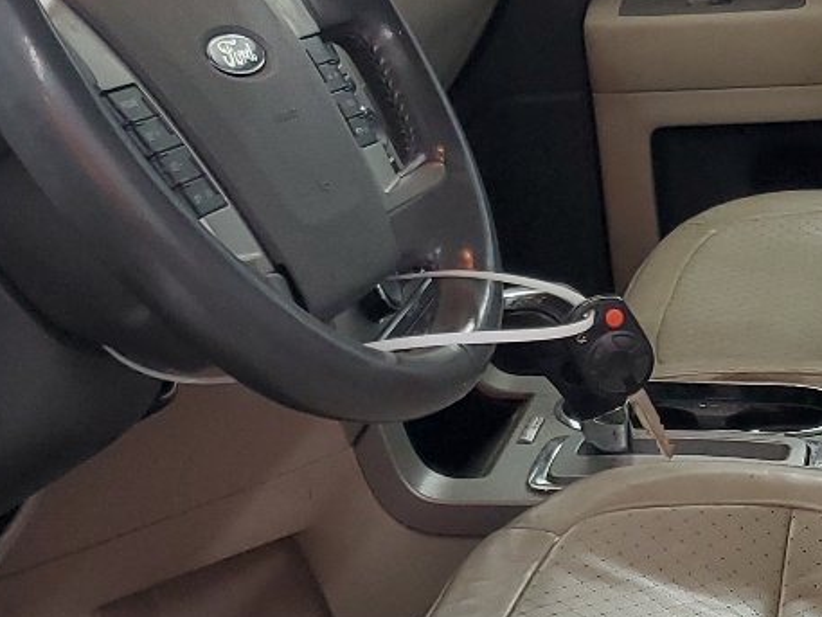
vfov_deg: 16.2
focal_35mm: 91
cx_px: 784
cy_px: 367
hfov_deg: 20.9
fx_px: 2161
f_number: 1.5
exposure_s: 1/60.2
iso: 89
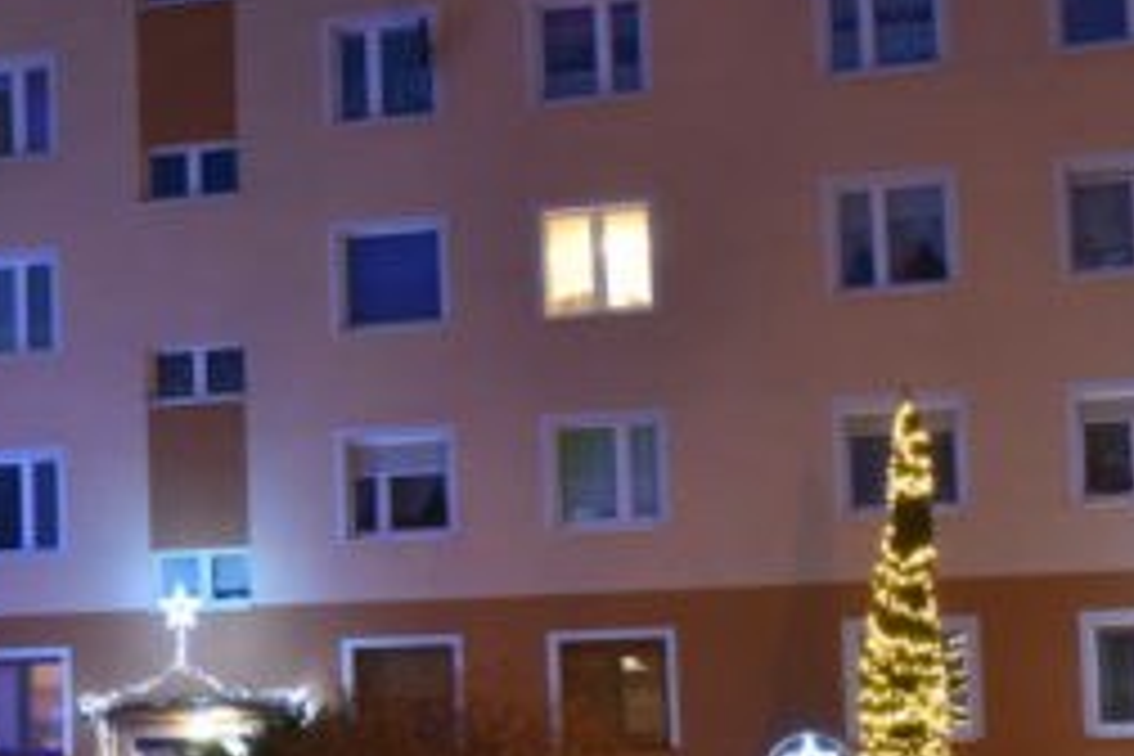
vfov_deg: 15.1
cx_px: -236
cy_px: 531
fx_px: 2835
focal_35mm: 90
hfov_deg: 21.0
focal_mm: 36
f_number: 5
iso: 400
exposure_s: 1.3
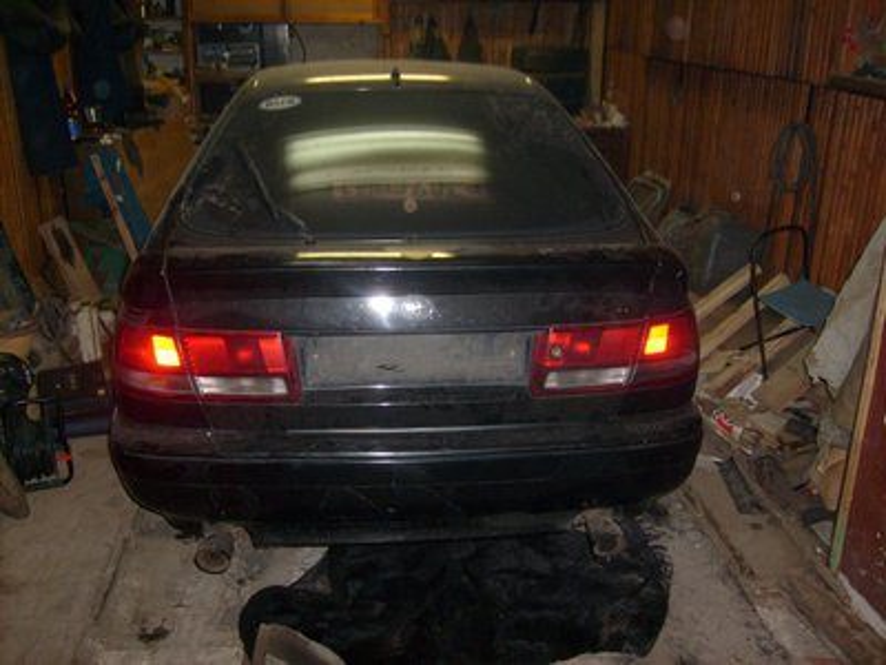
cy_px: 332
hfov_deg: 52.6
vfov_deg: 40.7
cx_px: 443
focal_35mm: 35
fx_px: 896
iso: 100
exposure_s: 1/45
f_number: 2.8
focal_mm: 5.8
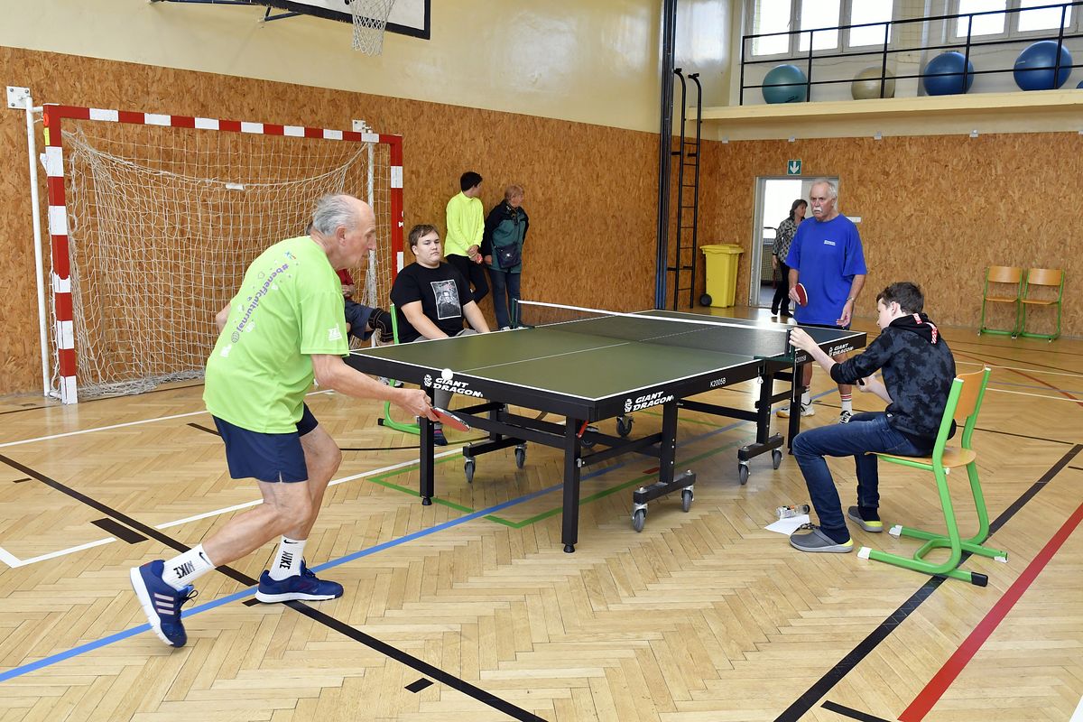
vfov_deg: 43.6
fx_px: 902
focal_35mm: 30
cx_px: 542
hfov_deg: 61.9
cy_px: 361
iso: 1250
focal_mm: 20
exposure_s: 1/250
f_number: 6.3
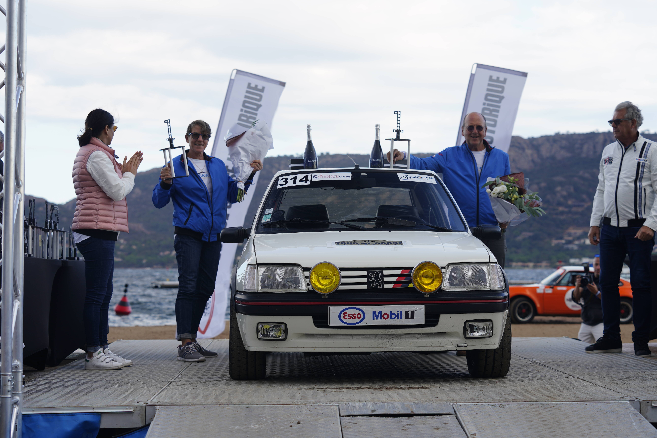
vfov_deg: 19.2
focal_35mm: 71
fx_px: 1296
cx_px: 328
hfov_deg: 28.4
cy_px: 219
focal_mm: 71
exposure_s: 1/80
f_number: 4.5
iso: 100
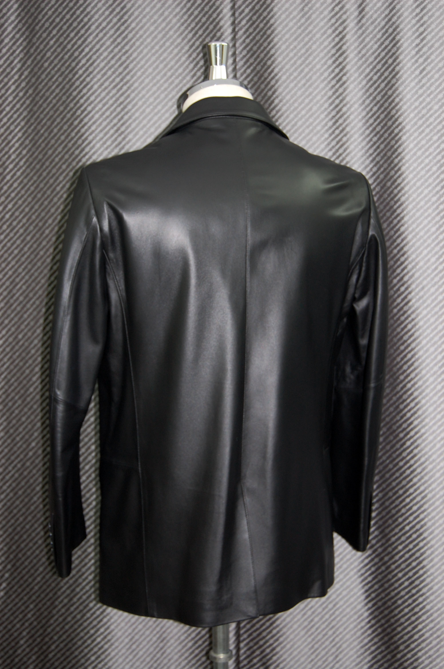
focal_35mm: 51
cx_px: 222
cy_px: 334
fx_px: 945
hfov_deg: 26.4
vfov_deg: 38.9
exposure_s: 1/60
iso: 400
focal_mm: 34
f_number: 4.5
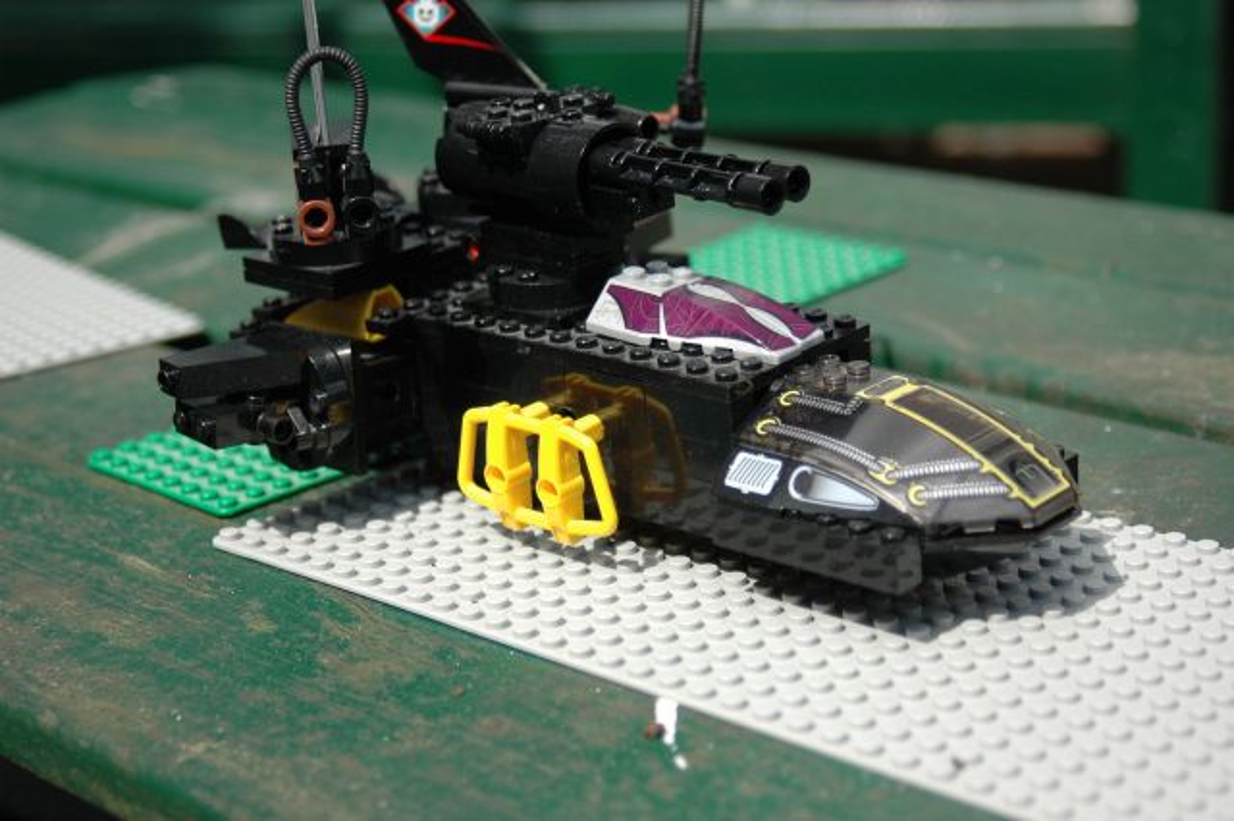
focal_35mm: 75
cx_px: 617
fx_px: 2569
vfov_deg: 18.2
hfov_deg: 27.0
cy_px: 410
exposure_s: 1/1250
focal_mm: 50
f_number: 4.5
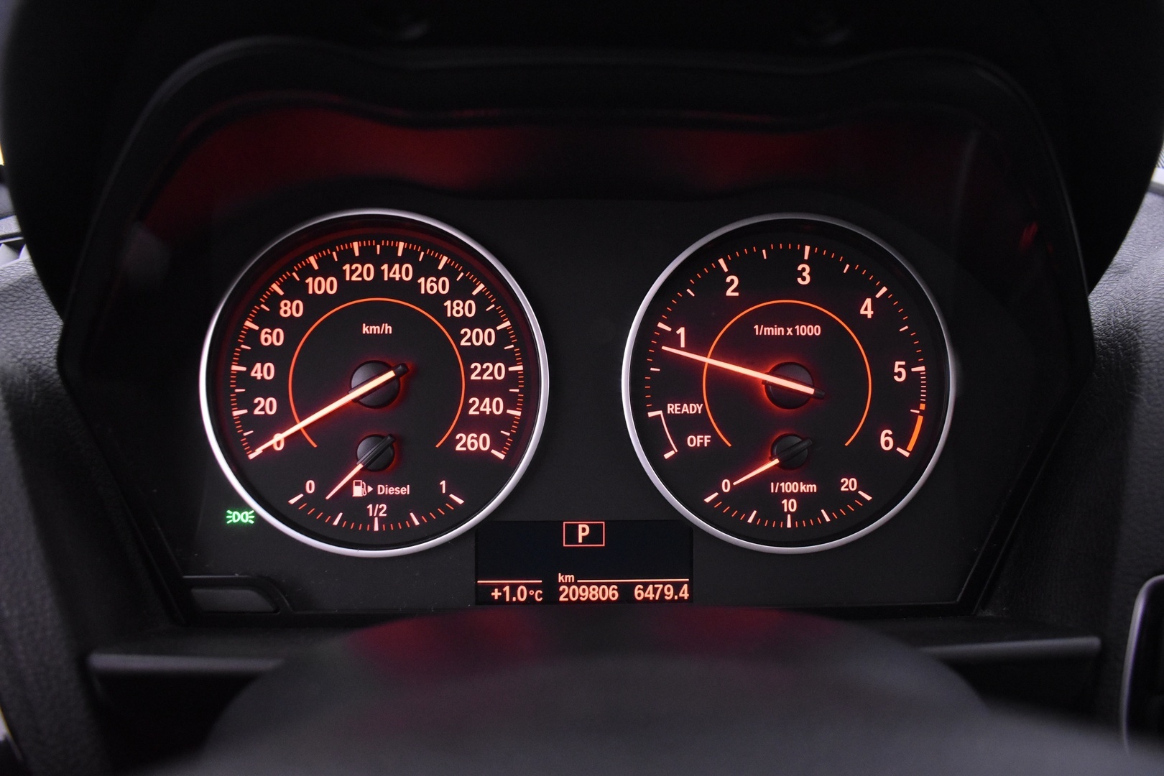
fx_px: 873
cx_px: 582
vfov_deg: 47.9
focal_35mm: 27
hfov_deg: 67.4
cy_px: 388
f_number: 3.5
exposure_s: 1/30
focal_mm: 18
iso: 3200
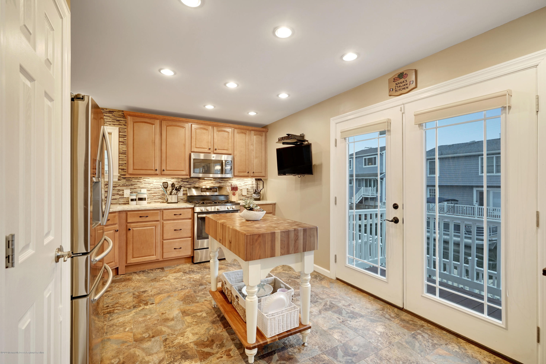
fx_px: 243
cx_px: 273
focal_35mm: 16
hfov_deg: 96.7
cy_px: 182
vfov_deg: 73.7
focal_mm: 16
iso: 320
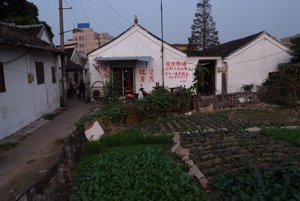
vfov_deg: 28.2
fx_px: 401
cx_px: 150
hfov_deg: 41.1
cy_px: 100
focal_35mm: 48
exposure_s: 1/400
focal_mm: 32
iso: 400
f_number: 10
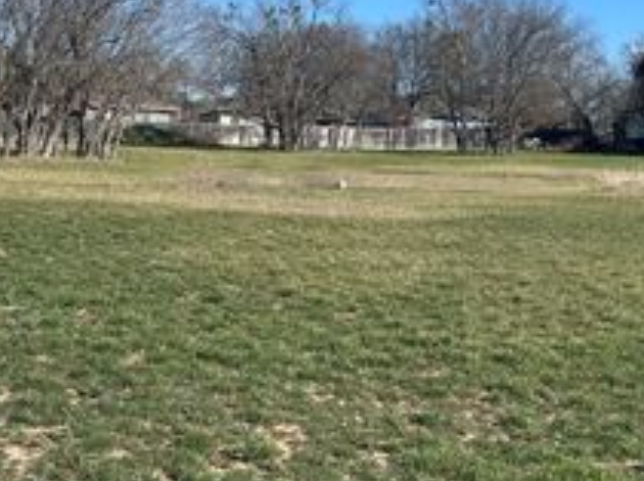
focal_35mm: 62
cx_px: 239
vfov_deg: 23.6
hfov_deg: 31.1
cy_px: 213
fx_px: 1152
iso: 50
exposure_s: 1/3831
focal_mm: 5.7
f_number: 1.5
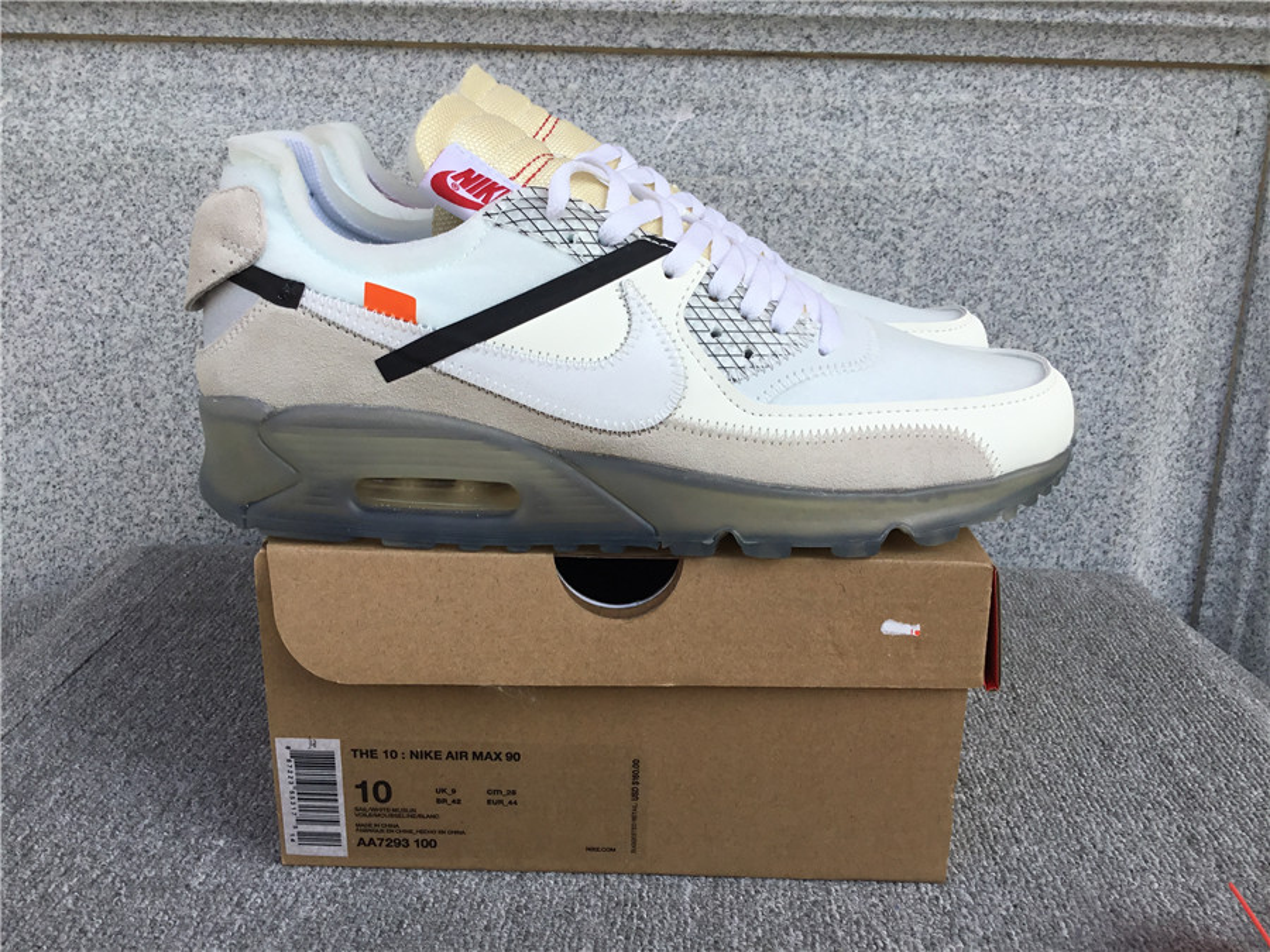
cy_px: 476
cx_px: 635
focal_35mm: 31
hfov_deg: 58.4
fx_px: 1137
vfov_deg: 45.4
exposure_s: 1/519
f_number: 2.4
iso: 25
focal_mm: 3.3
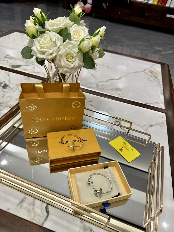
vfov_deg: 71.6
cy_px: 116
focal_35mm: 24
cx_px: 87
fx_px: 161
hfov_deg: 56.8
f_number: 1.78
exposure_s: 1/100
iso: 160
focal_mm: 6.86
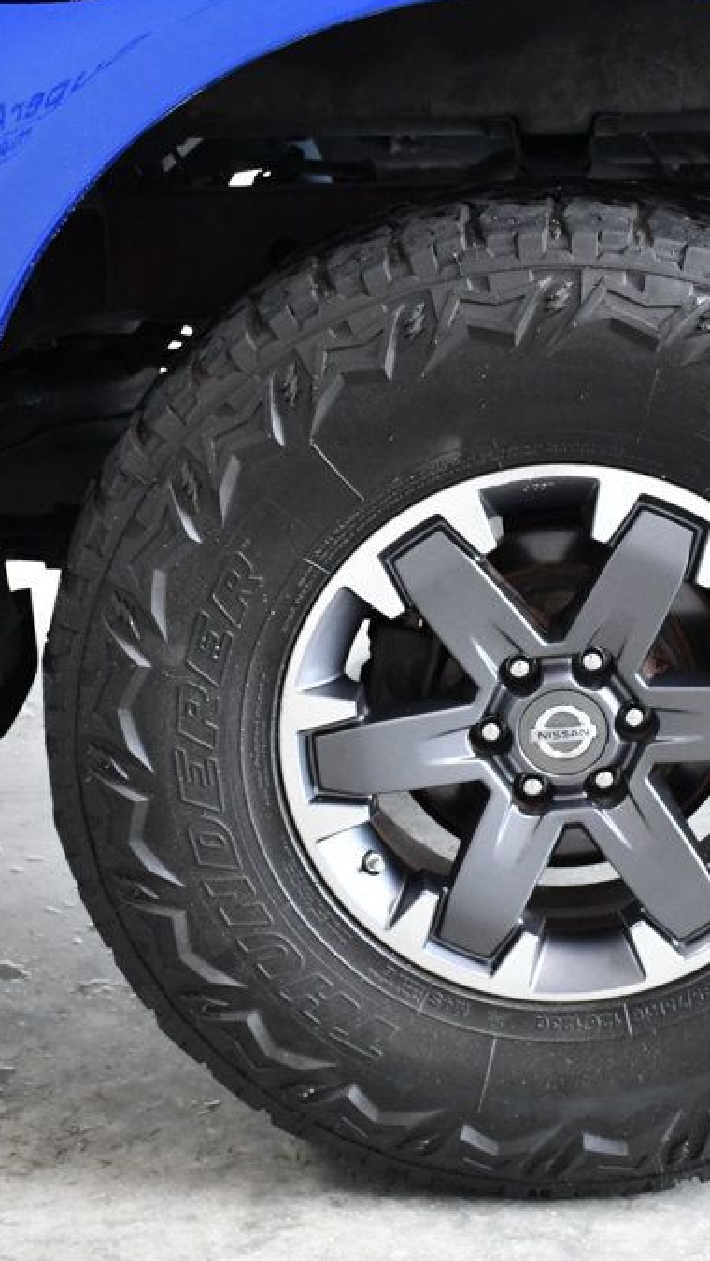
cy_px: 631
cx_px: 562
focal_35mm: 81
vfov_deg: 26.2
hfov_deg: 14.8
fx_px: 2709
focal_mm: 34
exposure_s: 1/250
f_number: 8
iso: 2500
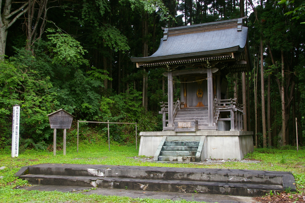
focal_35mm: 33
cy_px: 102
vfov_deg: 39.9
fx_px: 279
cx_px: 152
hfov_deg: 57.3
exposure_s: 1/30
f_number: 5.6
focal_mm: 22
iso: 400
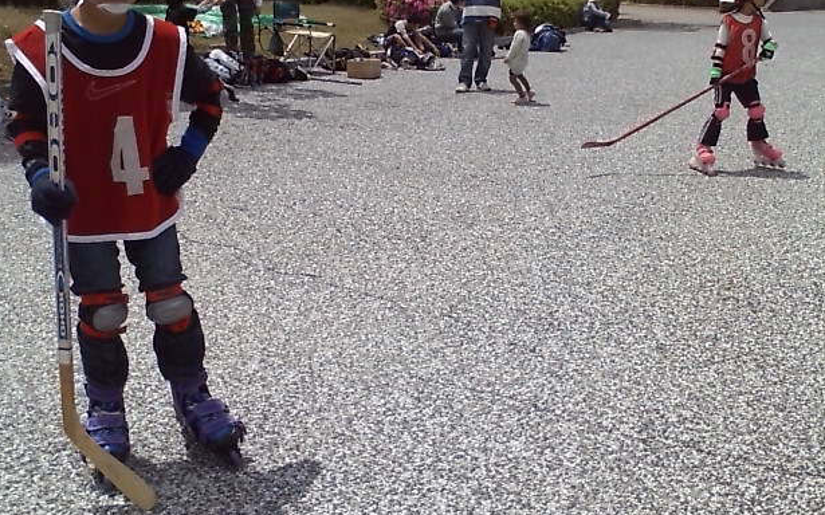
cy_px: 240
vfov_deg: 39.4
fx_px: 719
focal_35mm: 32
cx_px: 401
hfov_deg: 59.7
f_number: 3.5
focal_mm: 3.73
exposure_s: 1/2273
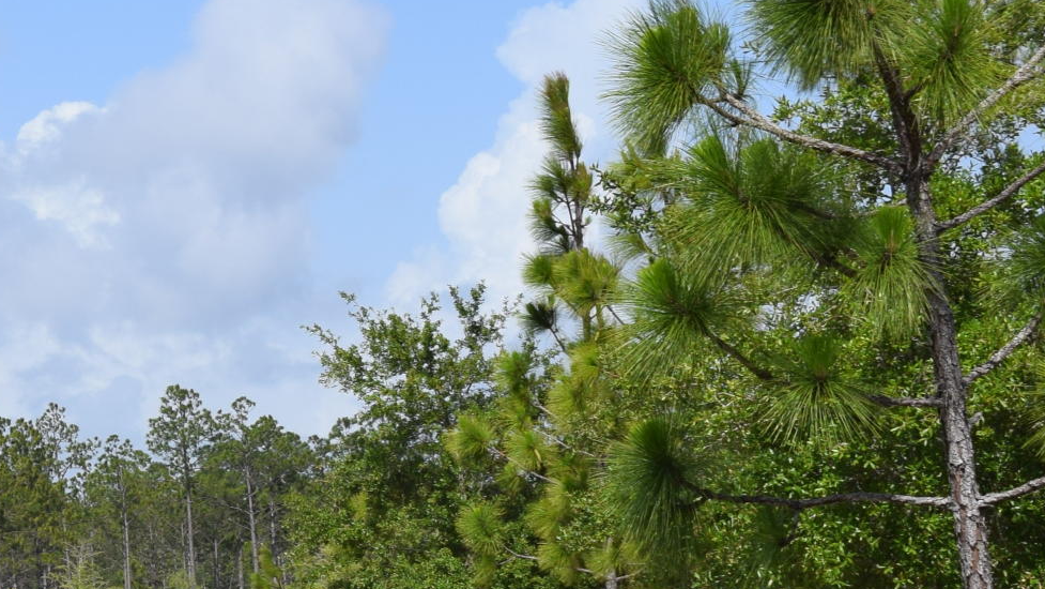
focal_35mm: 121
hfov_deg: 16.3
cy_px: 611
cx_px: -497
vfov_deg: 10.0
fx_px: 3343
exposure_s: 1/400
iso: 200
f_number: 10
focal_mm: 25
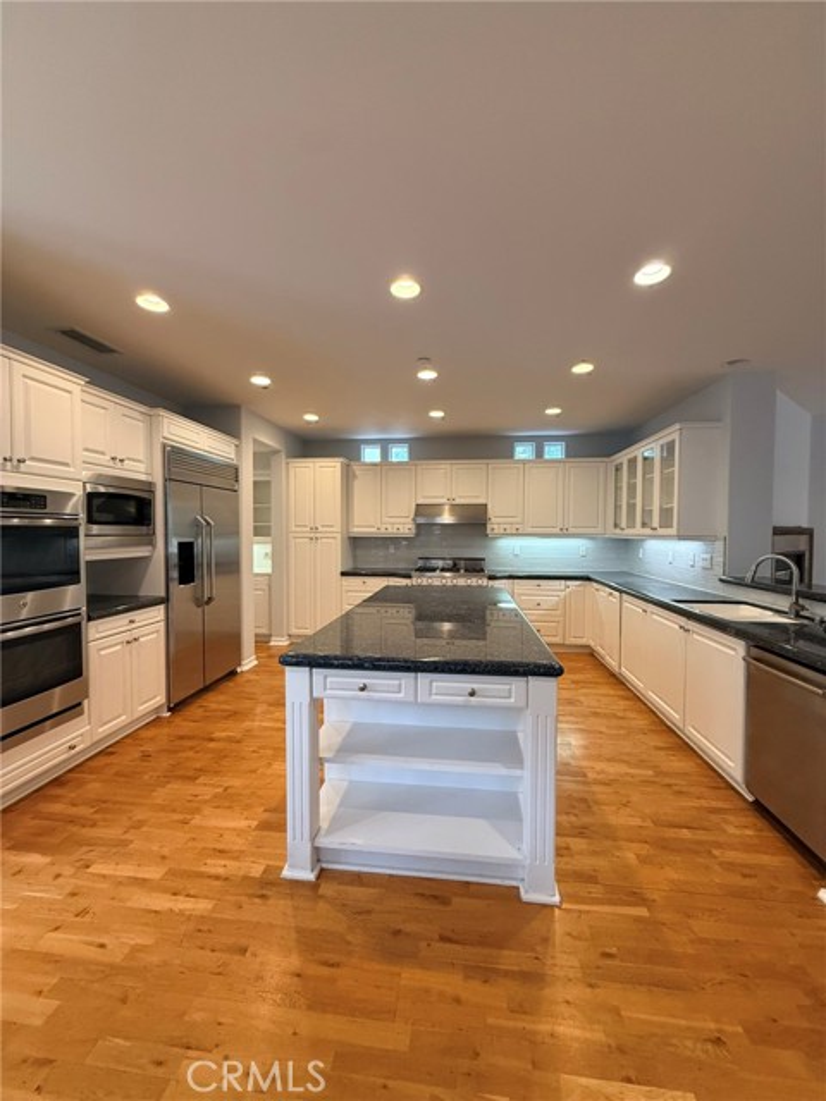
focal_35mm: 14
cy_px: 550
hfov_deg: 85.7
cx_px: 413
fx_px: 445
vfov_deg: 102.1
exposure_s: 1/120
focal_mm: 2.22
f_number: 2.2
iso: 320
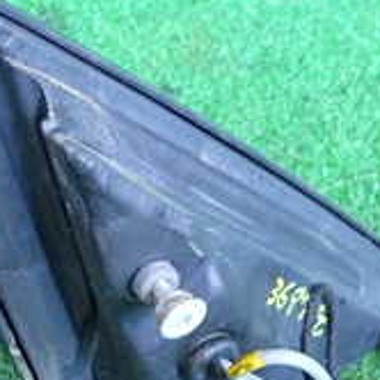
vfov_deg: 21.6
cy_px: 215
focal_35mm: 80
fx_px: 994
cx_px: 0
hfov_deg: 20.9
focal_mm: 4.5
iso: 500
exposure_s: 1/30
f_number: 2
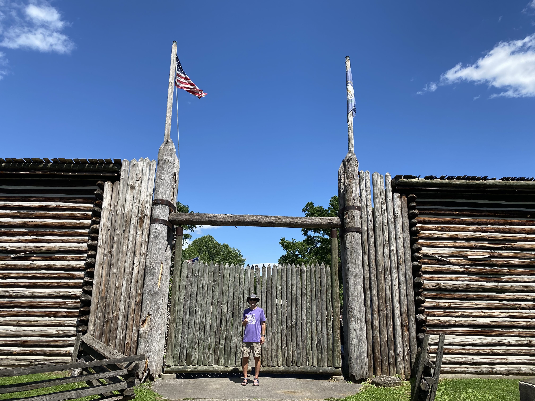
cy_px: 200
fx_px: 402
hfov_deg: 67.3
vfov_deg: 53.1
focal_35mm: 26
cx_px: 268
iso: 32
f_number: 1.8
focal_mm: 4.25
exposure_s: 1/2410
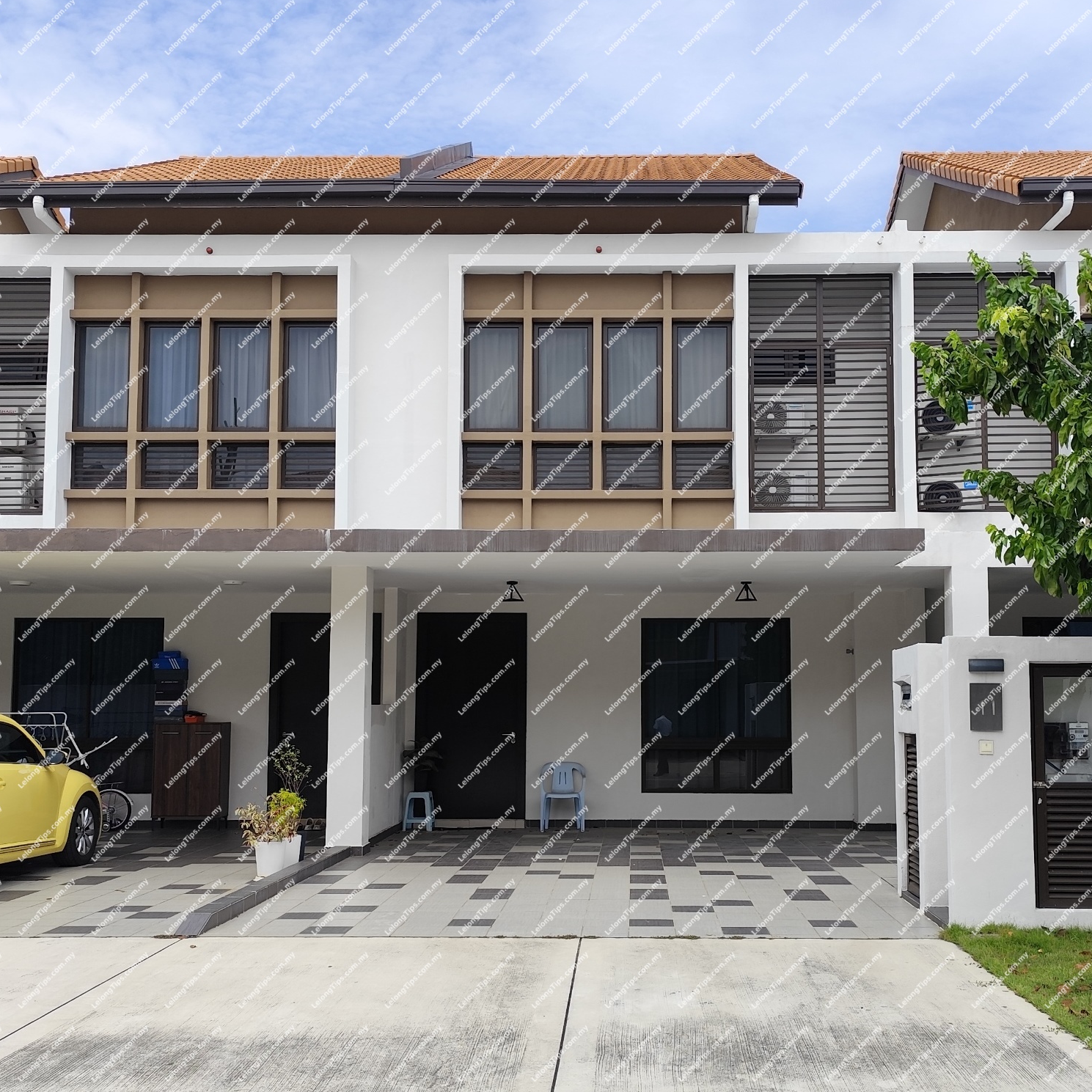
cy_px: 554
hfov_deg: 57.1
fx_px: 999
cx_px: 615
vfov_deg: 57.3
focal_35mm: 28
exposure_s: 1/835
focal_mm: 6.14
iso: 50
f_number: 1.65
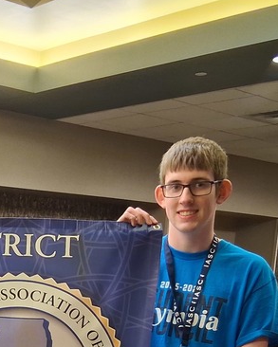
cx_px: -35
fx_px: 730
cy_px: 356
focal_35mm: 71
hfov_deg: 20.5
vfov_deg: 25.3
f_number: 1.8
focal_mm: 3.98
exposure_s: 1/50
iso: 500
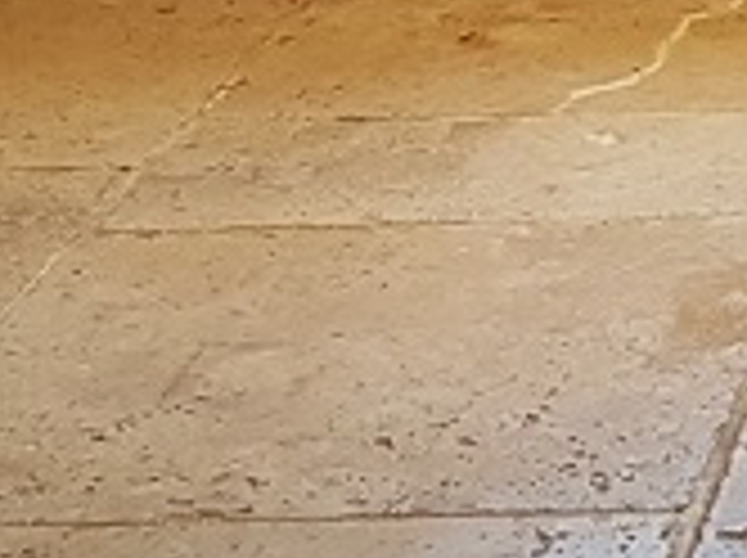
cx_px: 1386
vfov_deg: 7.5
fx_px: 4094
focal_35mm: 190
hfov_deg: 9.8
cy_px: -472
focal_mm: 4.2
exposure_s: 1/50
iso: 160
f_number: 1.7
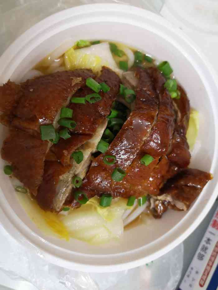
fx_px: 227
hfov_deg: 51.4
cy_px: 145
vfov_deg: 65.3
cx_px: 109
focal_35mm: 27
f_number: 1.8
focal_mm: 3.95
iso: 250
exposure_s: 1/33.3
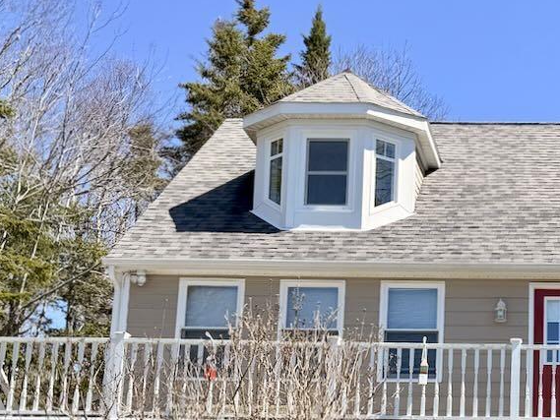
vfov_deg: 26.0
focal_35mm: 54
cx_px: 563
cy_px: 390
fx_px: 874
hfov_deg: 32.6
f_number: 1.78
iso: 80
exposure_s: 1/2299
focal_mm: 6.76
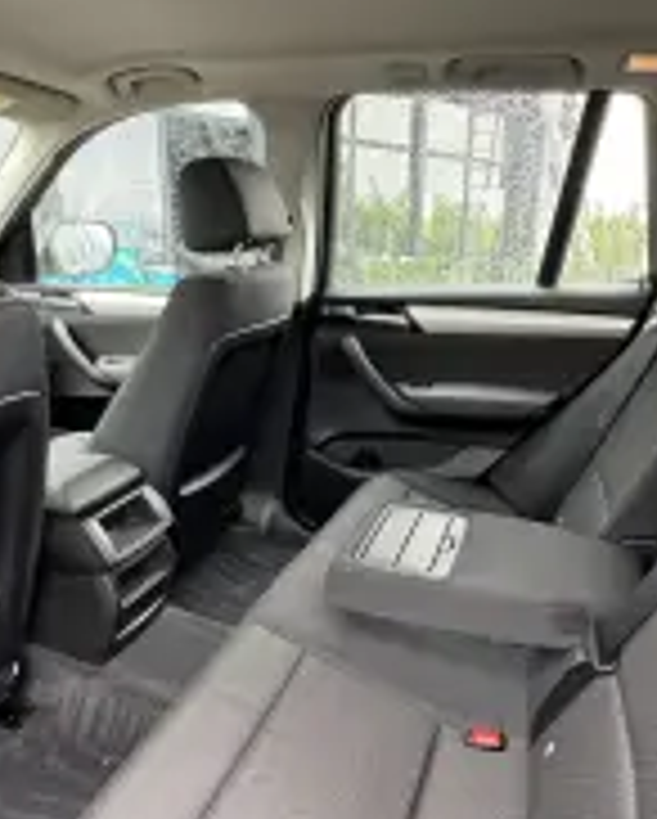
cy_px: 477
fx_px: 655
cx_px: 346
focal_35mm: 27
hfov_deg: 53.2
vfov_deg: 63.6
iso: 320
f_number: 2.2
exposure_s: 1/71
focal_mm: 2.22
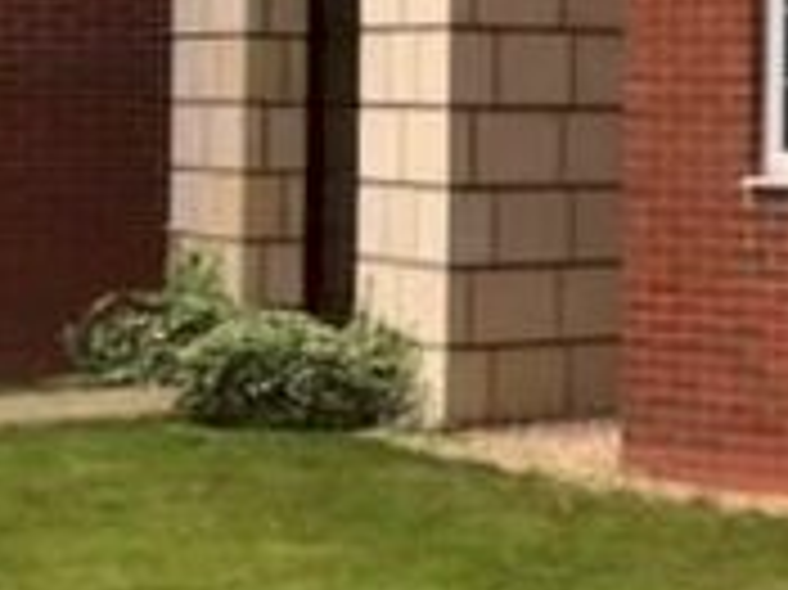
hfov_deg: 14.1
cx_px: 1522
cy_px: 88
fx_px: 2730
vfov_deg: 12.3
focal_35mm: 120
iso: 32
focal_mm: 4.12
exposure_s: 1/380
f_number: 2.2
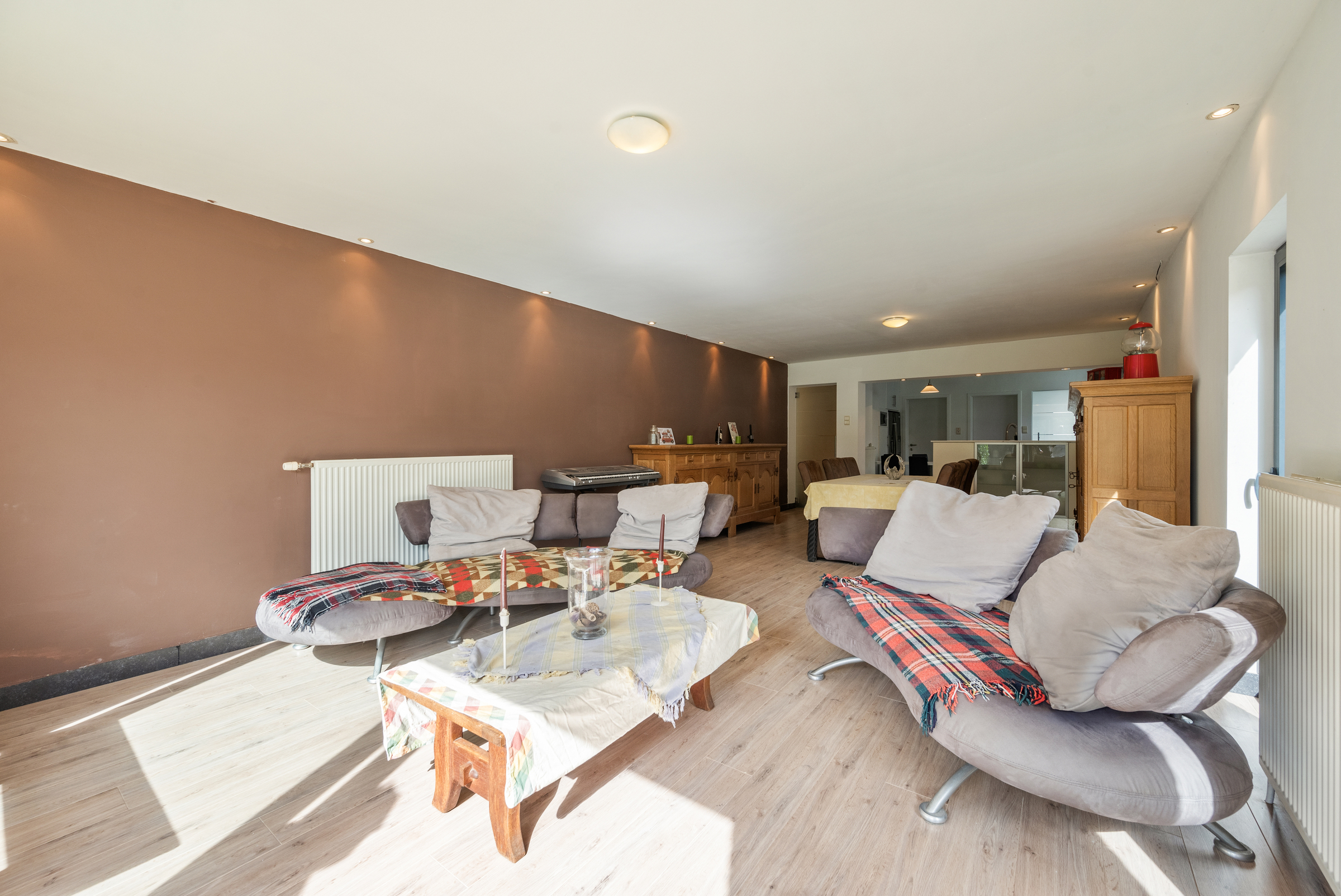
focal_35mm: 14
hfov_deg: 104.2
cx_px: 670
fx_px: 522
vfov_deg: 81.3
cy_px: 448
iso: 250
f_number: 8
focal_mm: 14
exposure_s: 1/60
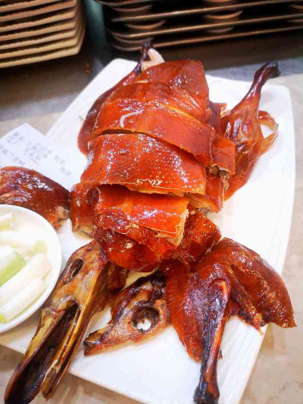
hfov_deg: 51.4
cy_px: 202
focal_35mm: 27
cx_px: 152
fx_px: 315
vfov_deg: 65.3
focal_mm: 5.58
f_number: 1.8
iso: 400
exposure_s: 1/33.3
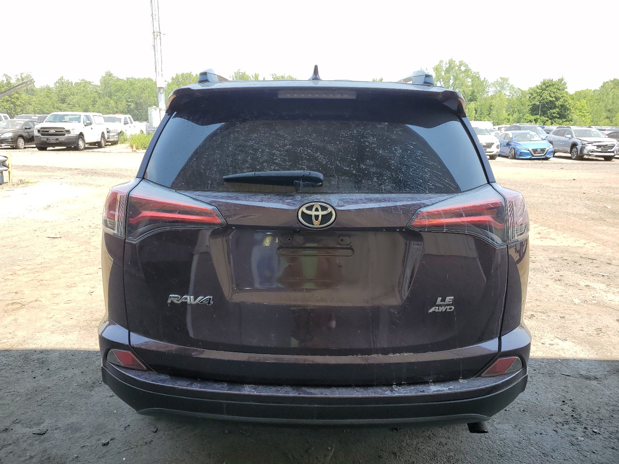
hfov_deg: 67.3
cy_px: 232
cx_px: 310
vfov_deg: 53.1
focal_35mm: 26
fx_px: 465
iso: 50
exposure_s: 1/625
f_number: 1.5
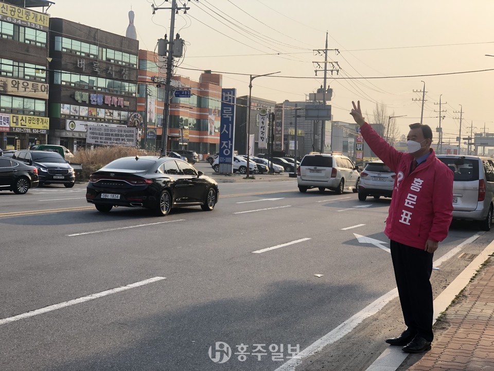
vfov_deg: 25.7
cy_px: 186
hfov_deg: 33.8
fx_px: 813
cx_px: 247
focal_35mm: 57
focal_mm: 6.6
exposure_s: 1/247
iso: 20
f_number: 2.8
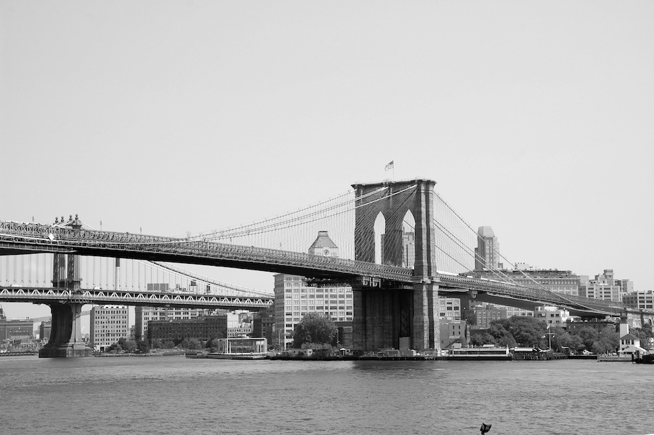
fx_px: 1361
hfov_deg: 27.0
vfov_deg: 18.2
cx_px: 327
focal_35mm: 75
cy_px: 218
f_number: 9
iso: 200
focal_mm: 50
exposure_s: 1/320
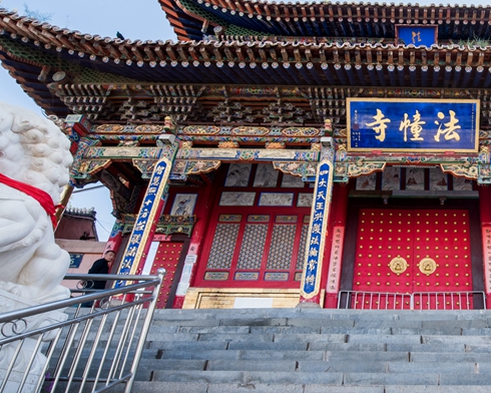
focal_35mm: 29
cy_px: 216
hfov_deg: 53.8
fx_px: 421
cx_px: 430
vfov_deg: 49.9
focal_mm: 14
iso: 250
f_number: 13
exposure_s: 1/80
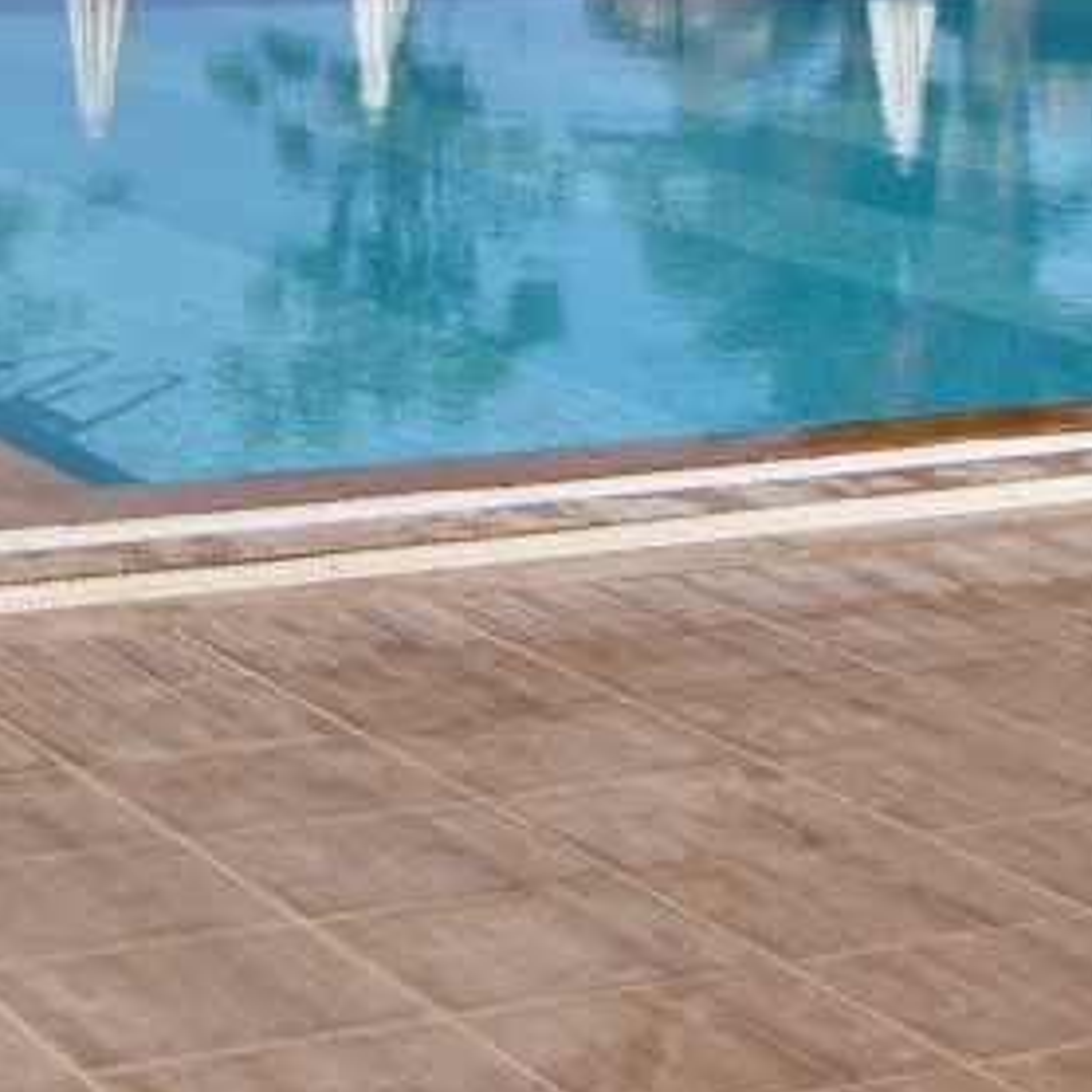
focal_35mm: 116
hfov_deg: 14.9
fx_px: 4140
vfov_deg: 14.3
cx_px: 988
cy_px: -397
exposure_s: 1/320
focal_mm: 22
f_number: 9
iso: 100
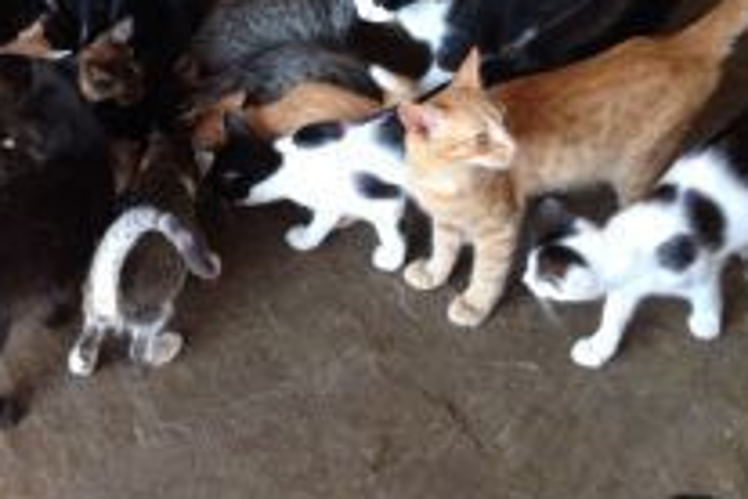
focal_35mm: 88
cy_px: -31
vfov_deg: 15.2
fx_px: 1828
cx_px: 83
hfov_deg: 22.6
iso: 50
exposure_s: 1/60
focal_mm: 4.28
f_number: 2.4
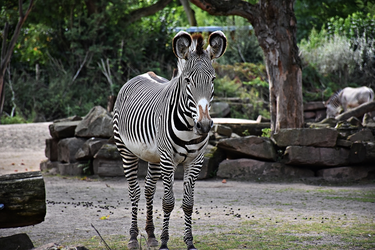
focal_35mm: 210
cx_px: 188
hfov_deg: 9.8
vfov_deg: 6.5
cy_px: 125
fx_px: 2188
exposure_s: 1/500
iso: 800
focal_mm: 140
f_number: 5.6
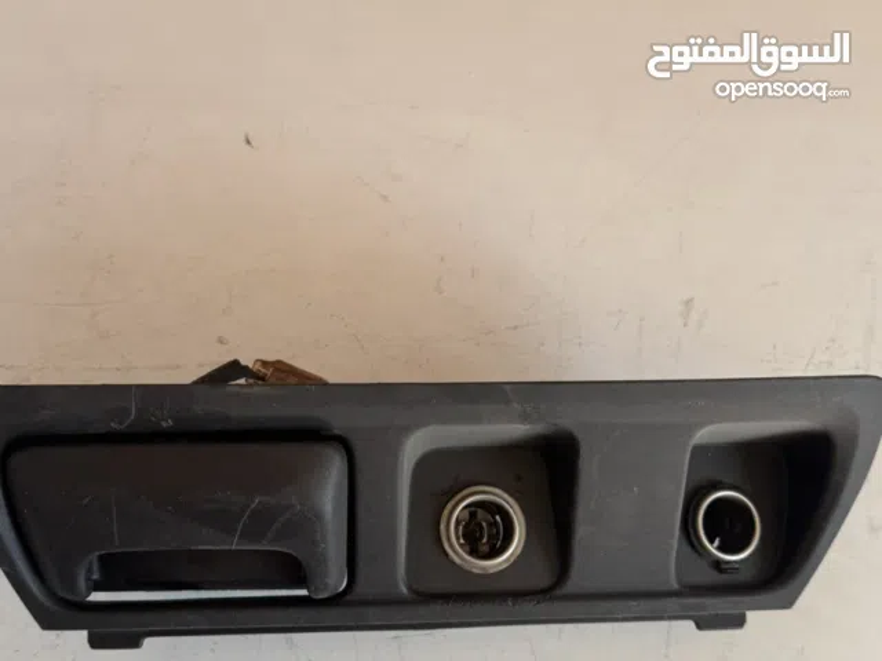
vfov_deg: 56.8
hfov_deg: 71.6
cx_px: 441
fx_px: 612
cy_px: 330
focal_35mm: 24
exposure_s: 1/60
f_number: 1.78
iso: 250
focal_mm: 6.76
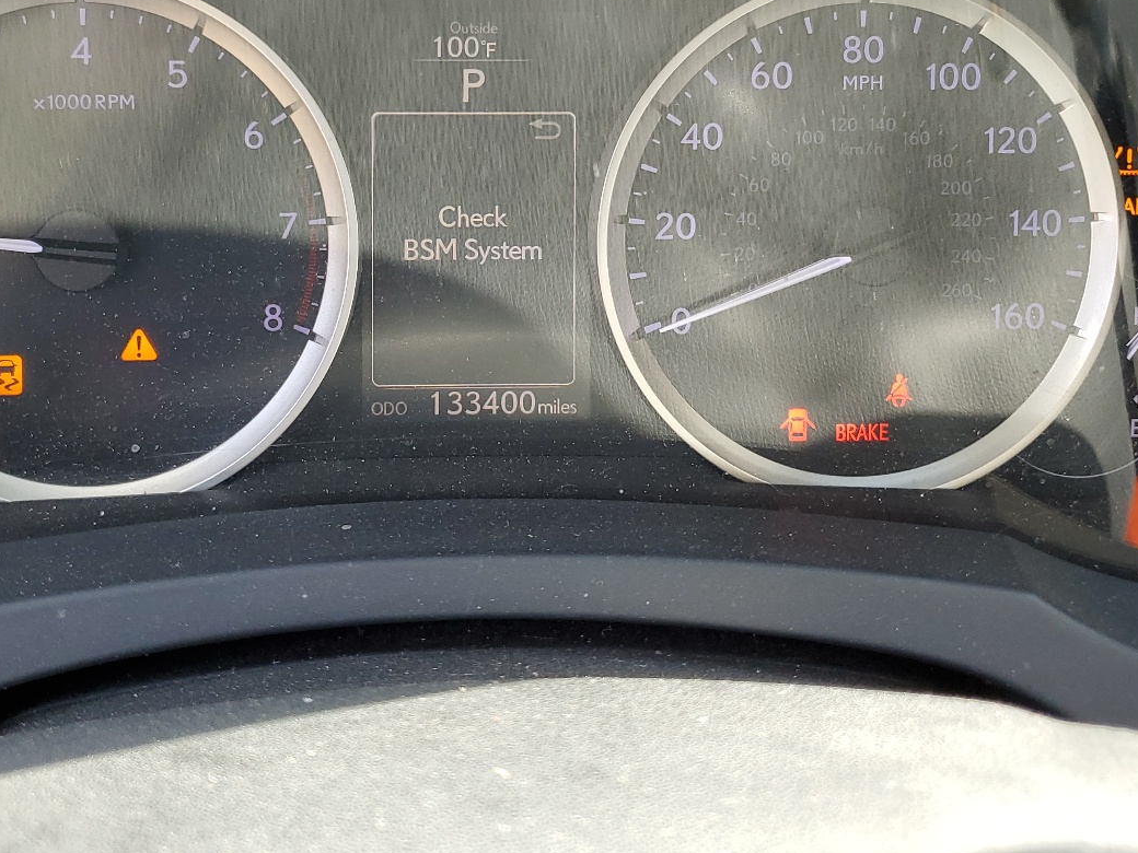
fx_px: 1315
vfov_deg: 35.3
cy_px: 229
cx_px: 453
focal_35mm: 40
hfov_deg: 46.5
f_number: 1.5
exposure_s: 1/120
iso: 54
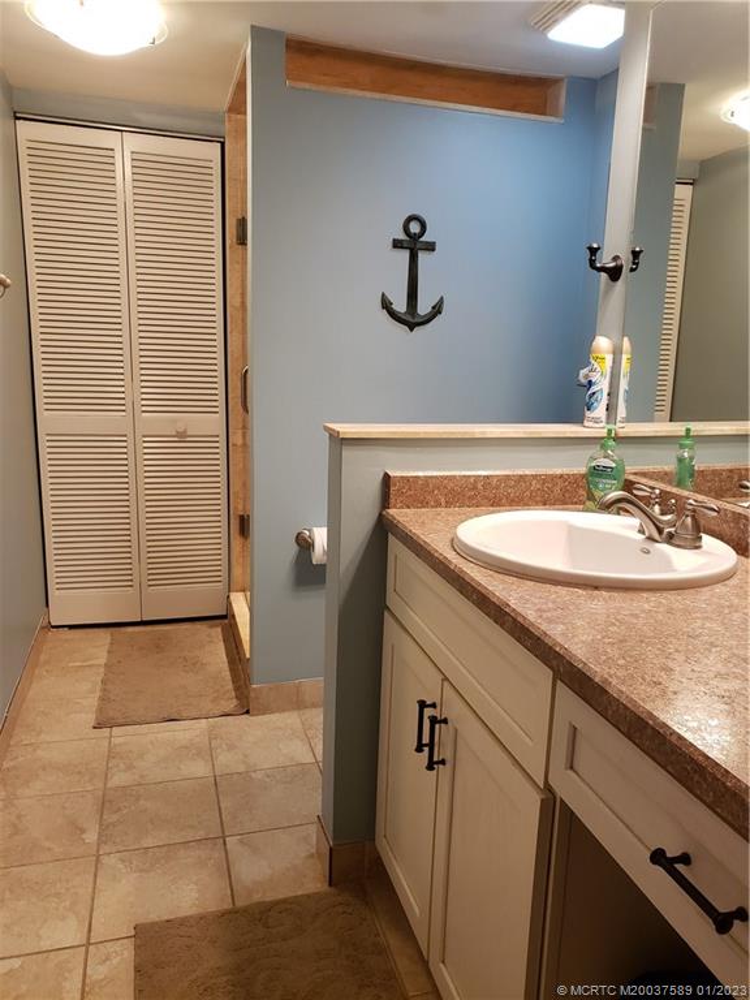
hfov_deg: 53.1
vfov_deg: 67.3
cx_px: 375
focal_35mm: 26
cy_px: 500
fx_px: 751
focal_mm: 4.3
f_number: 2.4
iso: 320
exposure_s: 1/60
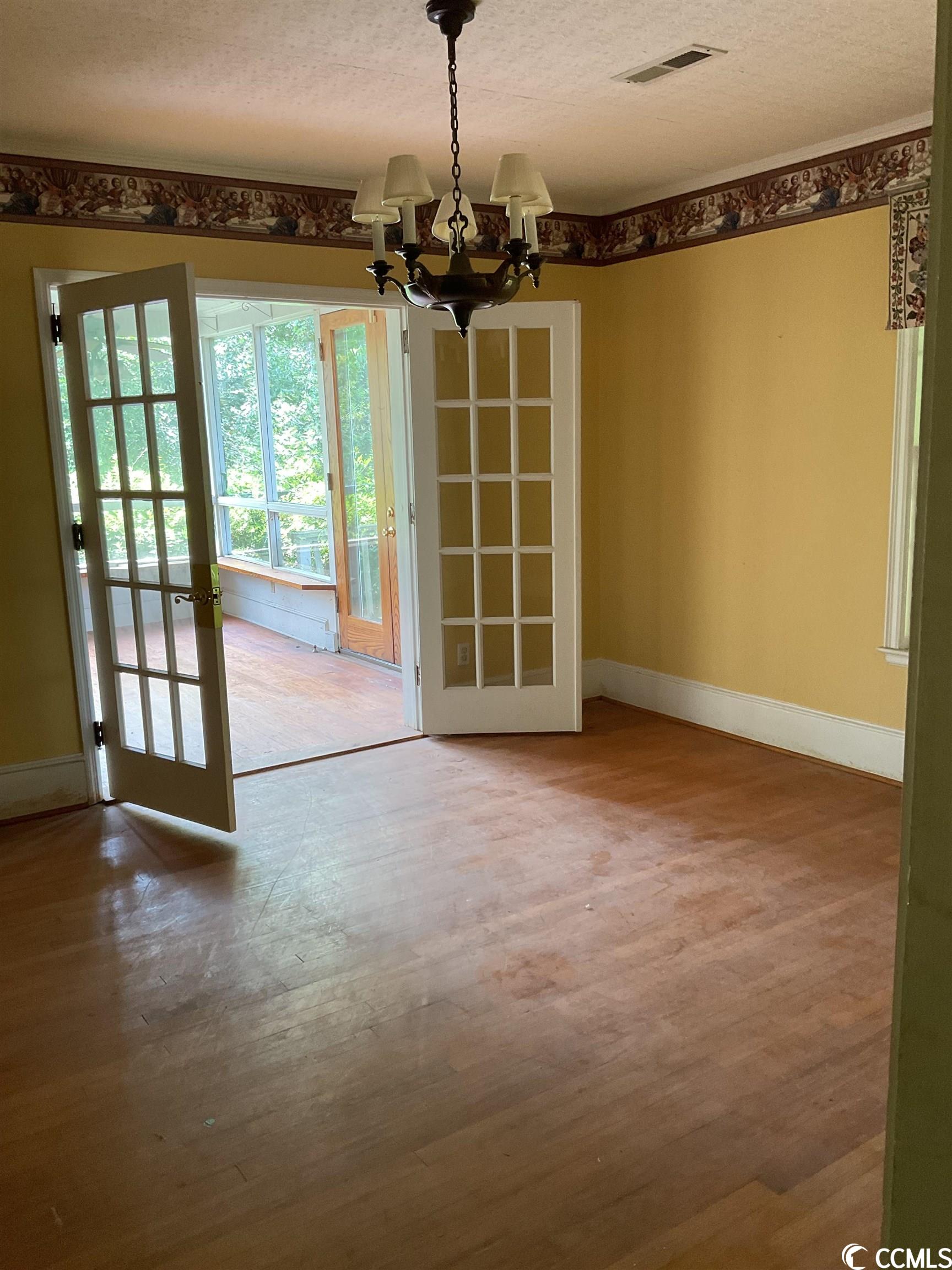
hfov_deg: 48.2
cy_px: 635
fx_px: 1063
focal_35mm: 29
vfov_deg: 61.7
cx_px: 476
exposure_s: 1/50
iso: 64
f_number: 1.8
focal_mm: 3
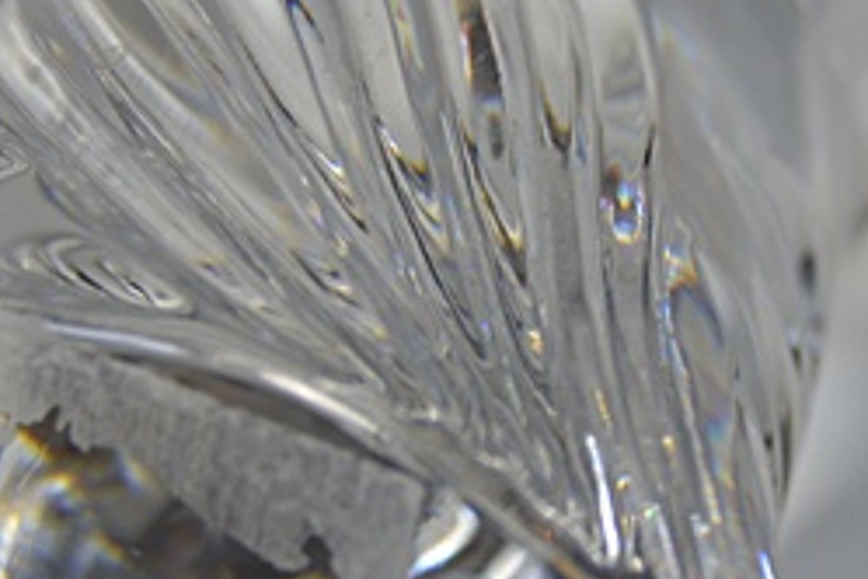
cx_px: 446
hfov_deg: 8.5
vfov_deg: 5.7
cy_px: 232
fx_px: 5810
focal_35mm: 241
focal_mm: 40
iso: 160
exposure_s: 1/125
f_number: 5.6
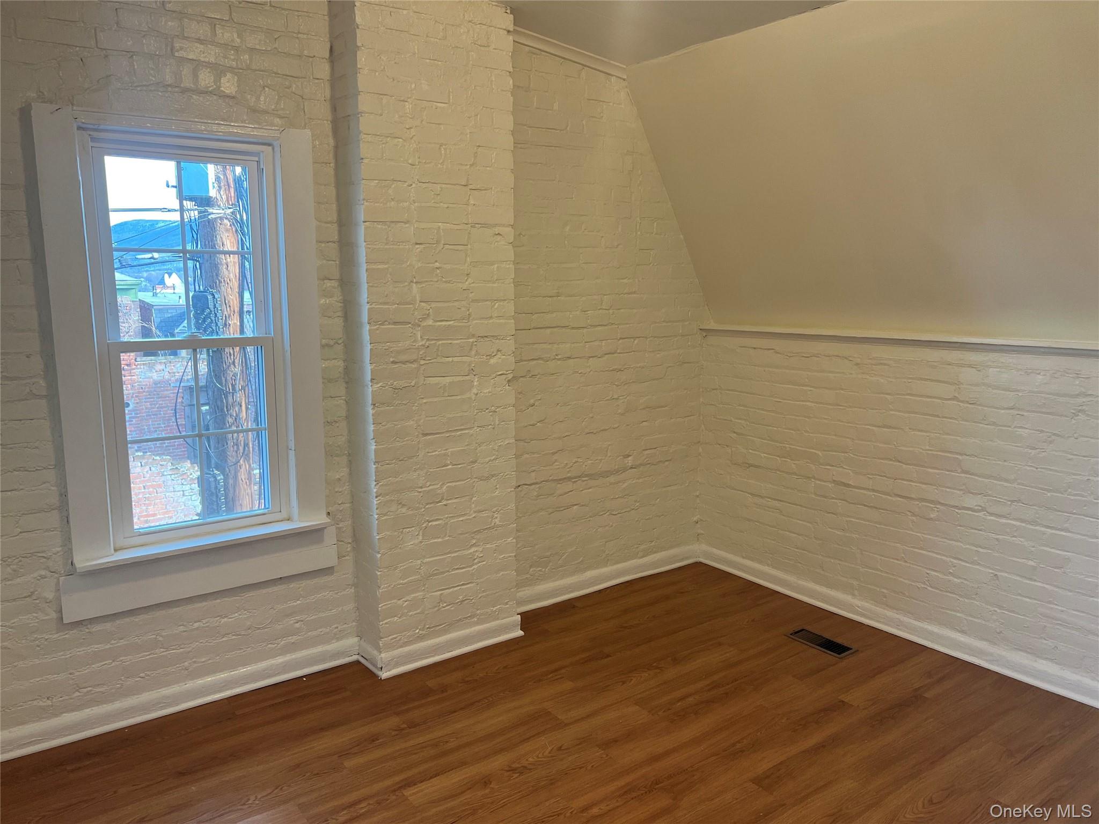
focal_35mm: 26
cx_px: 550
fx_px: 825
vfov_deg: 53.1
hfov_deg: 67.3
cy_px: 412
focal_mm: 5.7
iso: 100
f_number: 1.5
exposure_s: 1/120
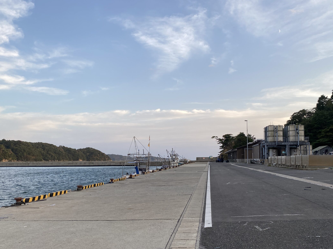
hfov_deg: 56.8
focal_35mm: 32
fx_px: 308
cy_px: 151
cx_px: 173
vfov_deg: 43.9
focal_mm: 4.25
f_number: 1.8
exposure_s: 1/522
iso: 32
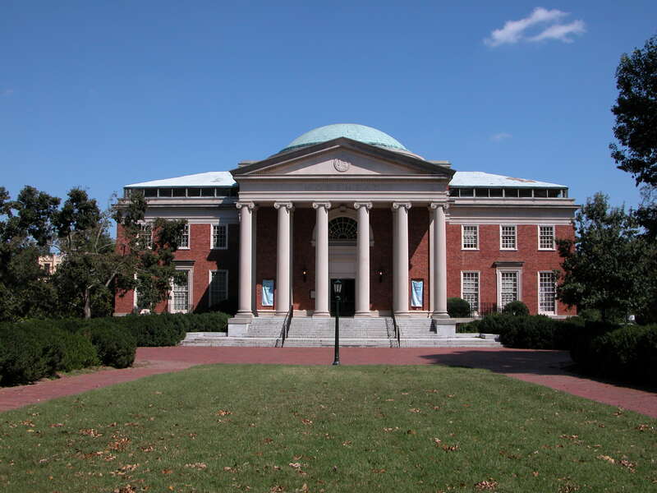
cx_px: 328
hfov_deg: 52.6
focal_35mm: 35
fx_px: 664
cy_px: 246
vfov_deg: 40.7
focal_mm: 8.9
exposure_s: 1/500
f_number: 5.6
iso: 100
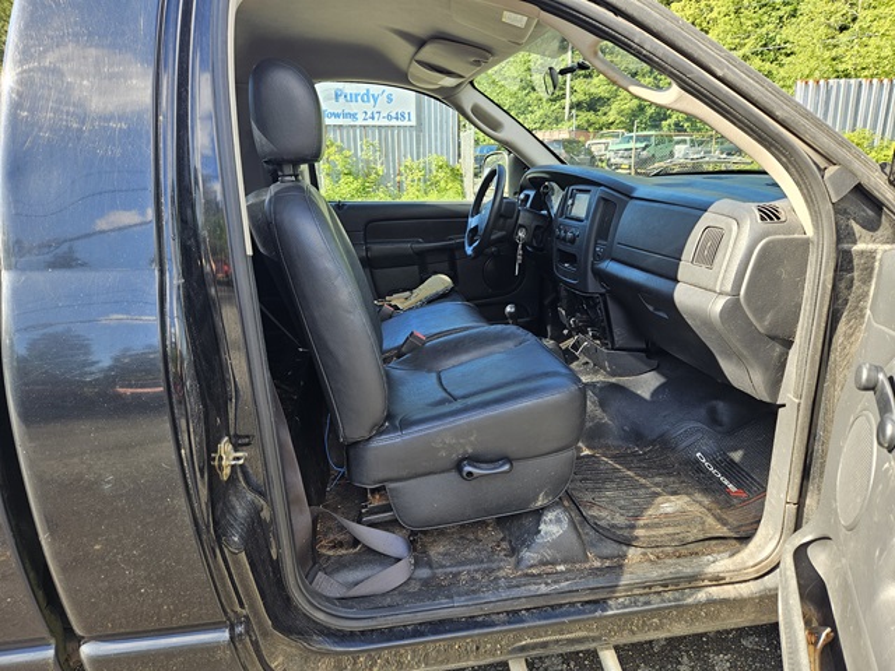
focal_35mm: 23
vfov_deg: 58.9
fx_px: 595
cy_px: 336
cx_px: 448
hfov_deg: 73.9
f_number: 1.8
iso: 40
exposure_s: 1/180
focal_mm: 5.4
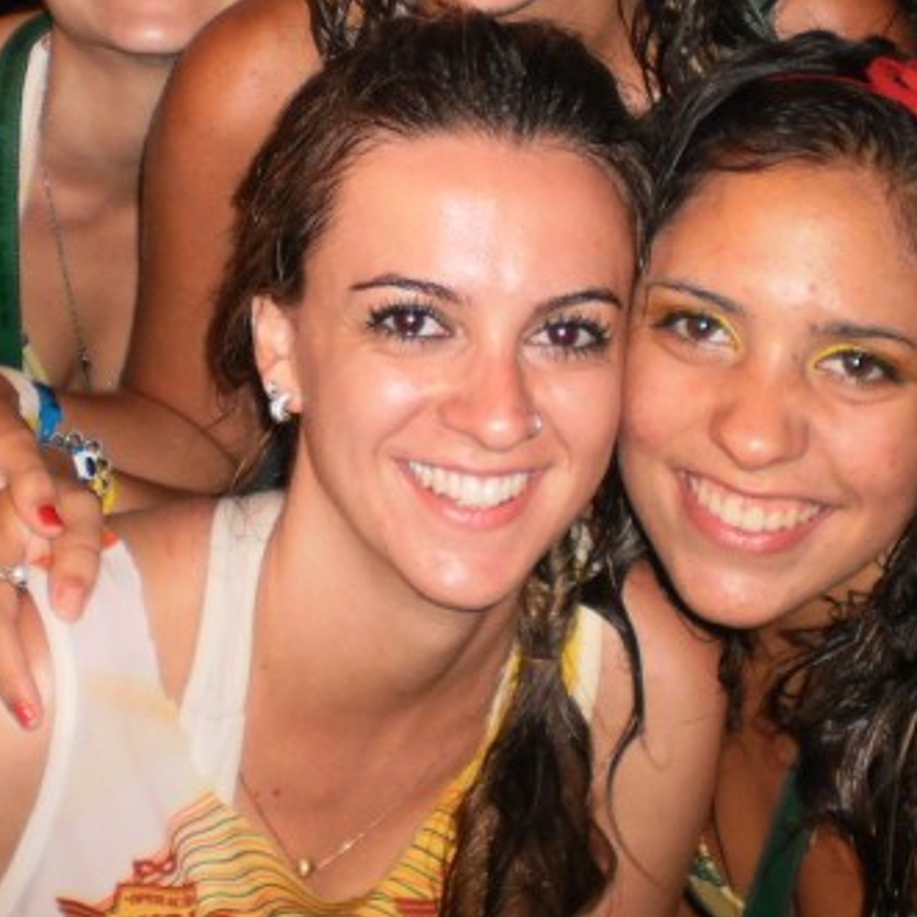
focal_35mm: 77
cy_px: 152
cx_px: 277
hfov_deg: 22.3
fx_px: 2308
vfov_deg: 22.1
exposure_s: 1/30
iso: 125
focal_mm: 6.3
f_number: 3.1
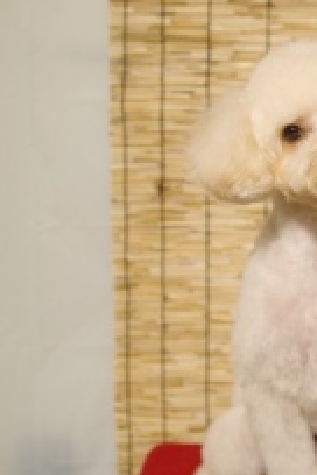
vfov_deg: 21.2
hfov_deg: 14.1
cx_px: 305
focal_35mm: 96
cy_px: 203
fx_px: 1268
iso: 320
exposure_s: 1/100
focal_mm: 33
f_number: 3.2
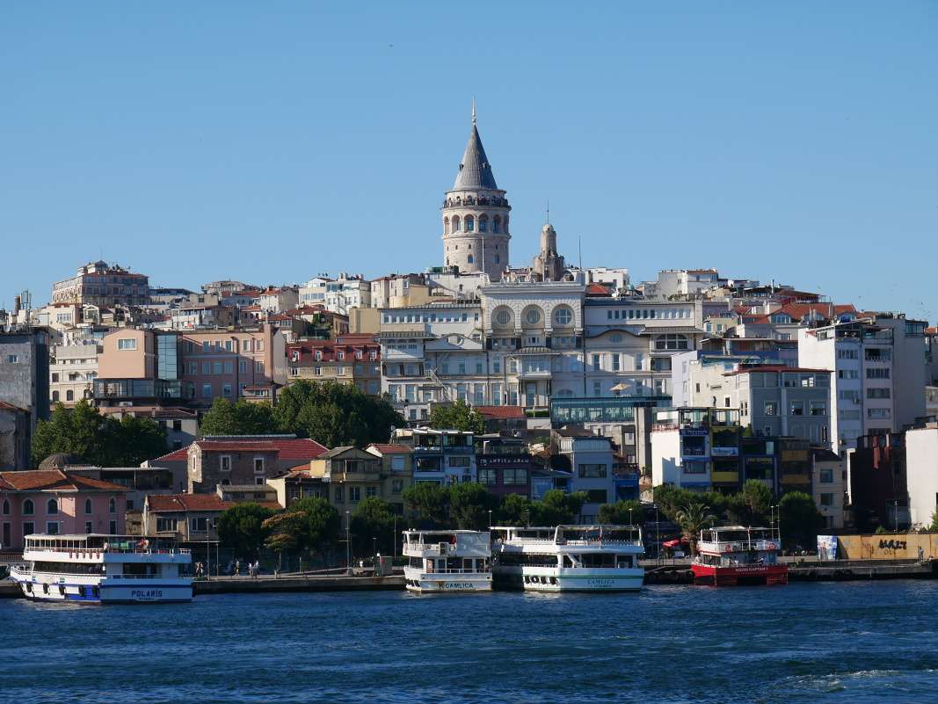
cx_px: 469
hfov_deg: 17.9
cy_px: 352
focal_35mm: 110
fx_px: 2982
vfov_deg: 13.5
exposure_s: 1/500
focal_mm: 55
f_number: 8
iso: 200
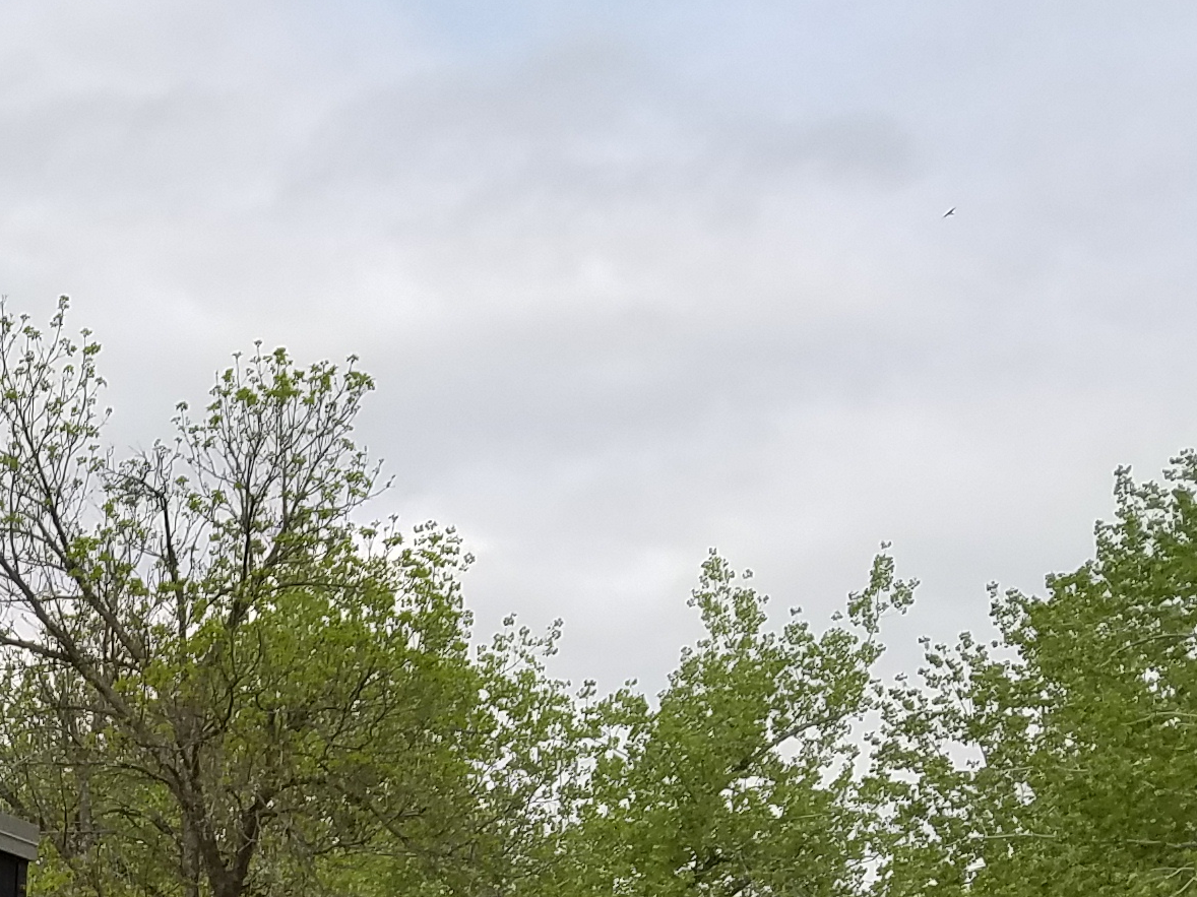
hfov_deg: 19.3
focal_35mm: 89
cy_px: 1410
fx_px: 3077
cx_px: -583
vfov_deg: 15.2
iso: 50
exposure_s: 1/1724
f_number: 1.7
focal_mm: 4.2
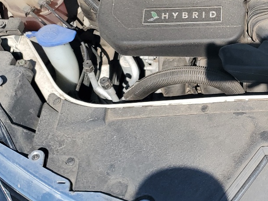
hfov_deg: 25.6
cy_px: 74
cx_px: 310
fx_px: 534
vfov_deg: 21.3
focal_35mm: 69
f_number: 1.5
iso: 50
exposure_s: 1/3333
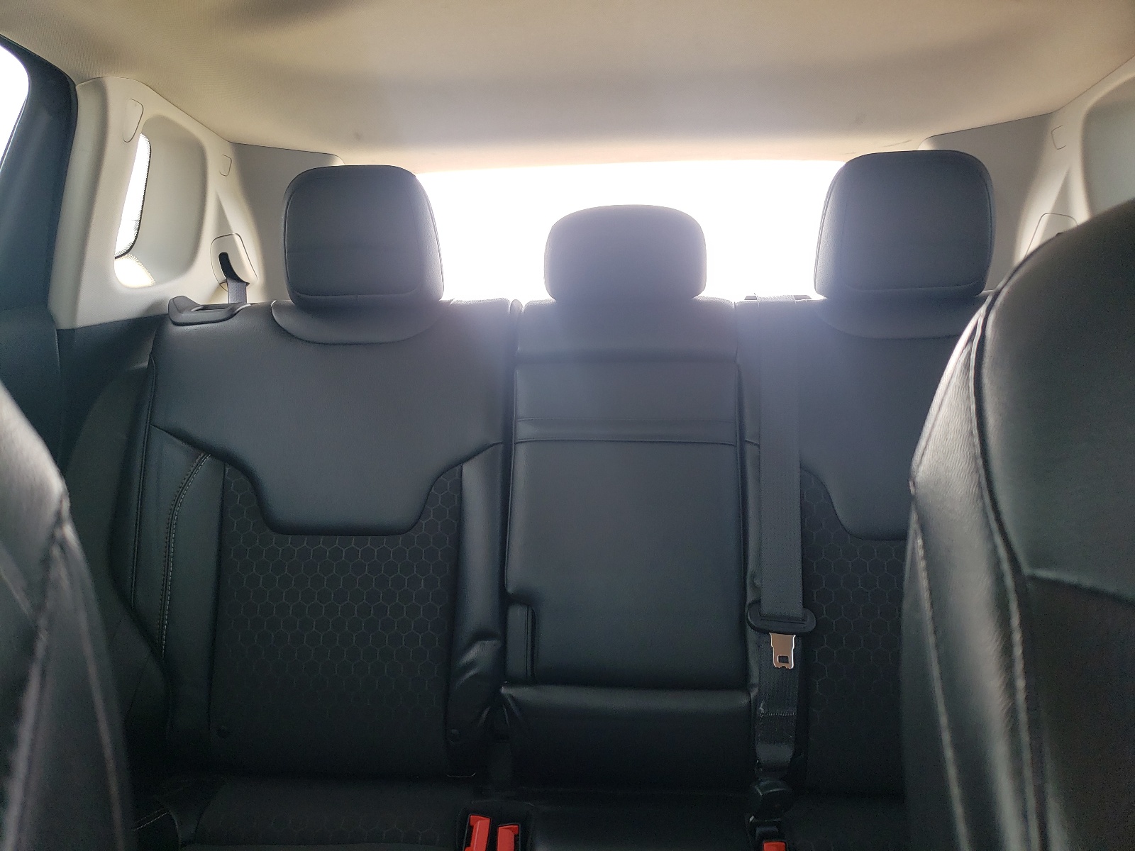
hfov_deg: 67.3
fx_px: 852
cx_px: 568
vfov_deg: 53.1
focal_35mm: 26
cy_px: 426
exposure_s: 1/147
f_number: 1.5
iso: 50
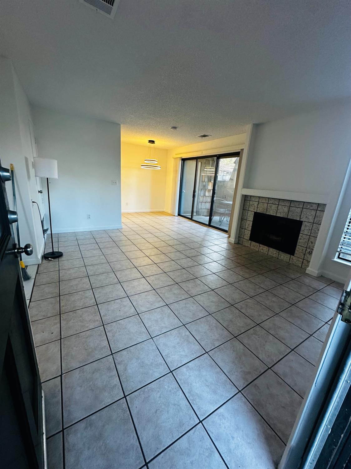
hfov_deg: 85.7
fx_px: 189
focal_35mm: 14
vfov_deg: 102.1
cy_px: 234
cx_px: 176
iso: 200
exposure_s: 1/120
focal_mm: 2.22
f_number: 2.2
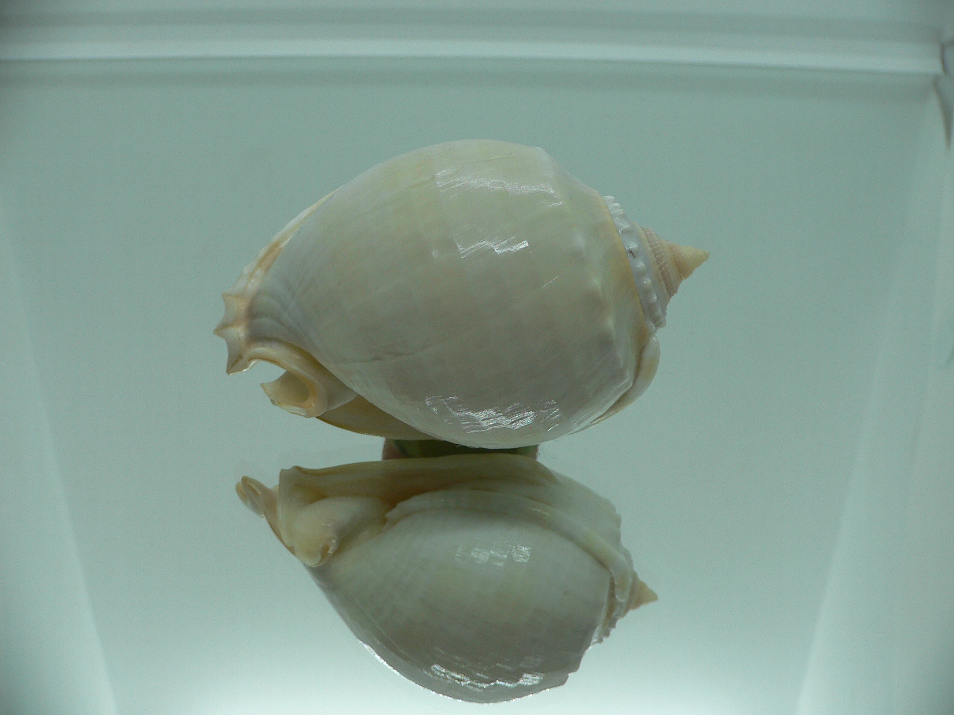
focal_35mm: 35
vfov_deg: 40.7
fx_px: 965
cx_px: 477
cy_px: 358
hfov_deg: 52.6
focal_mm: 4.6
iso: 80
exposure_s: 1/80
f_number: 2.8
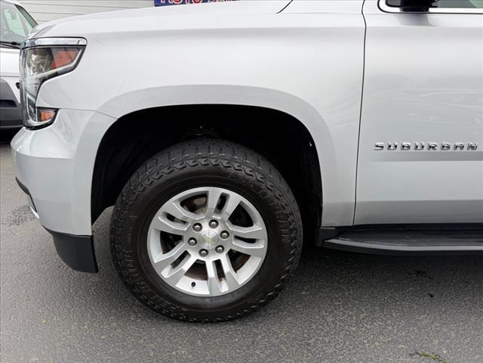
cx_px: 242
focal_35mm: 24
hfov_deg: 71.6
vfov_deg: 56.8
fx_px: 335
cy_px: 182
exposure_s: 1/563
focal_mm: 6.76
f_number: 1.78
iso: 80
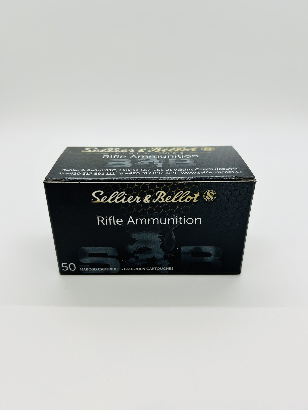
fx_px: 308
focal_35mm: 26
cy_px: 205
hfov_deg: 53.1
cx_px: 154
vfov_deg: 67.3
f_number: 1.5
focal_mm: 5.7
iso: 50
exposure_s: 1/445
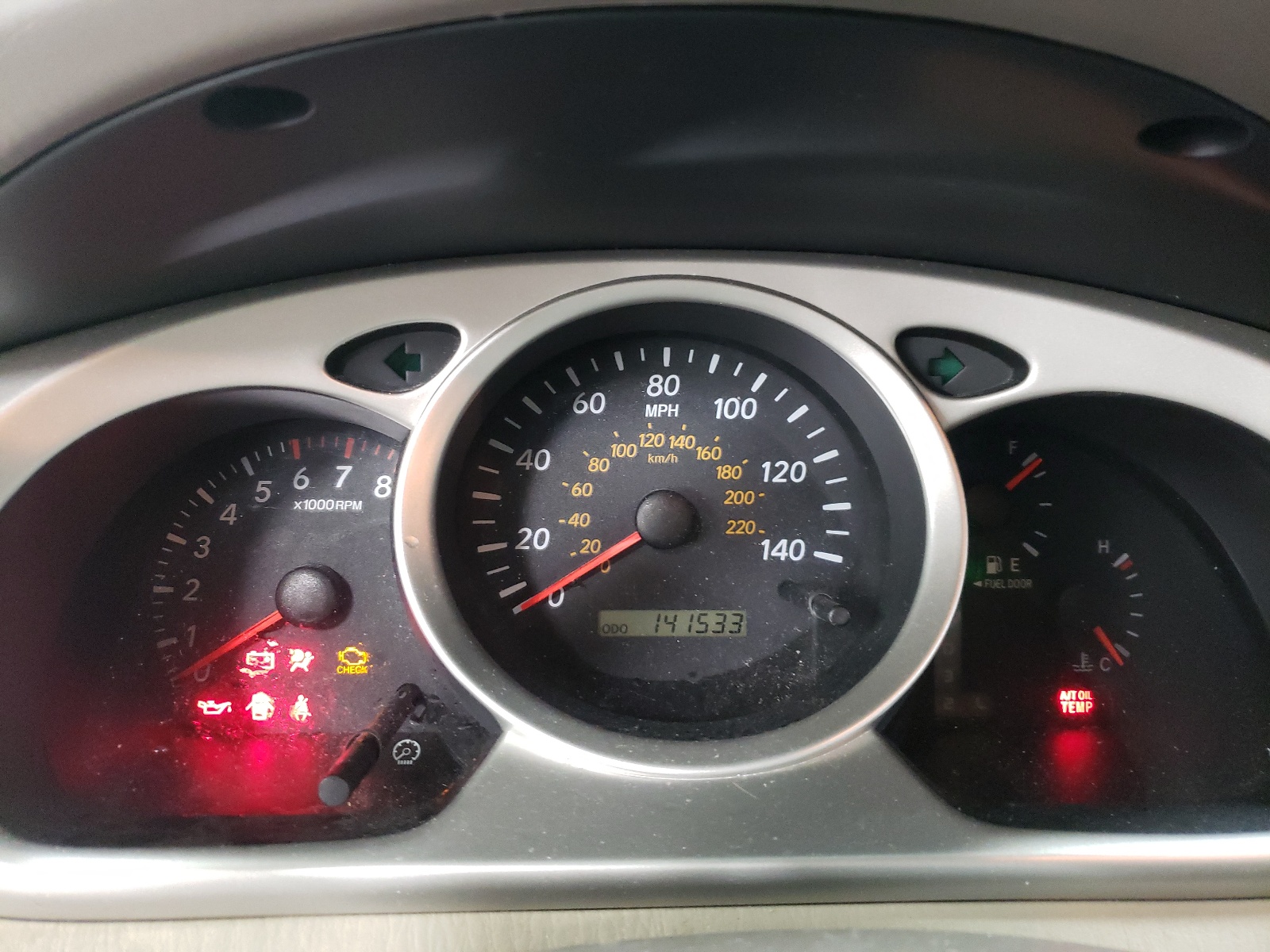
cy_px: 476
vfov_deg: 53.1
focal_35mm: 26
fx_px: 954
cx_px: 635
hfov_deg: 67.3
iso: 382
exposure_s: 1/30
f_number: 1.5
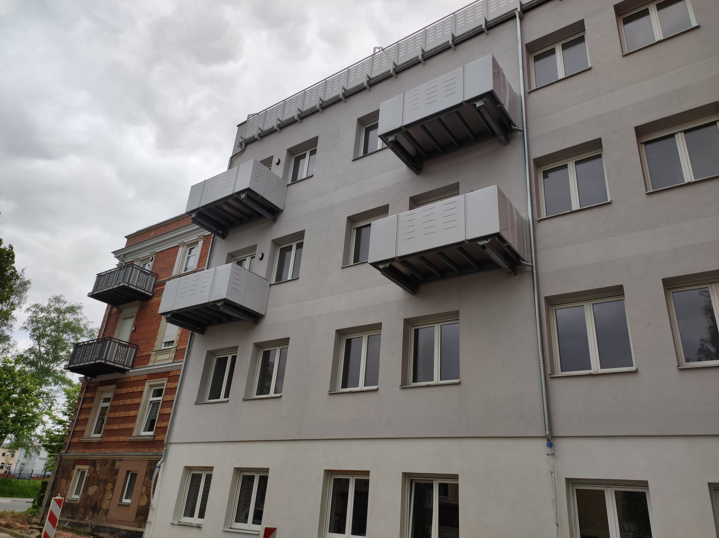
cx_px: 360
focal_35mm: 17
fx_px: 353
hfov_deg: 91.1
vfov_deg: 74.6
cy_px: 269
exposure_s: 1/689
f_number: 1.79
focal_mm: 4.74
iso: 50
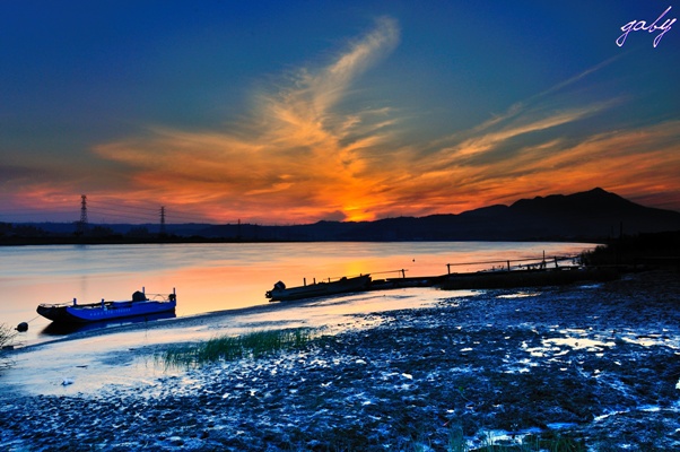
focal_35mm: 33
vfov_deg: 39.9
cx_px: 340
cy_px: 226
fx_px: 623
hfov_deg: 57.3
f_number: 25
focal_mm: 22
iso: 200
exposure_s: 4.7
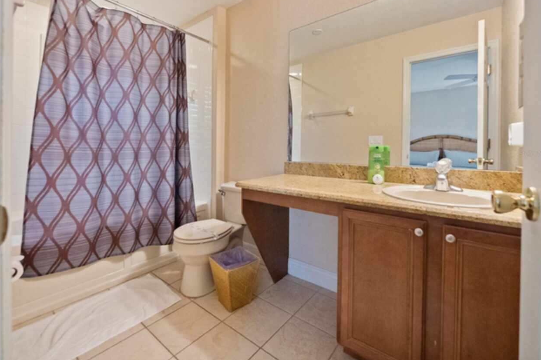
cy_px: 153
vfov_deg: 76.8
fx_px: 225
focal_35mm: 15
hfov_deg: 100.4
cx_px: 273
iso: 3200
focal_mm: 7
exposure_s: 1/20
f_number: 4
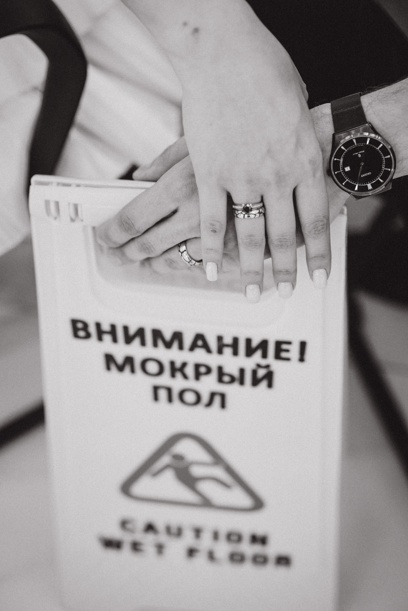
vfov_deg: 36.2
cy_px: 306
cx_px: 204
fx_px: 934
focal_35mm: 55
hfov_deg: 24.6
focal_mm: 55
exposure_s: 1/250
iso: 1600
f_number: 3.2
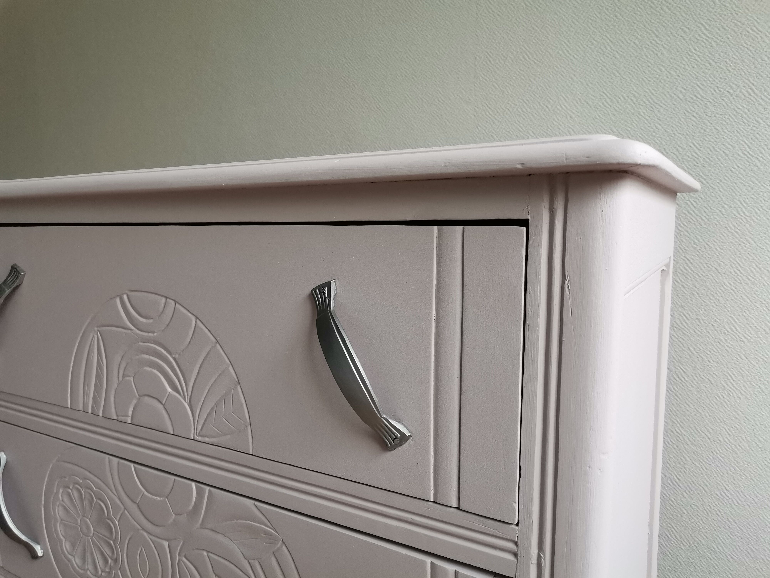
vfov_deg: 53.1
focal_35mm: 26
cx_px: 385
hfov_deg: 67.3
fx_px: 578
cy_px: 289
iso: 320
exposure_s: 1/50
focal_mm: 4.75
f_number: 1.8
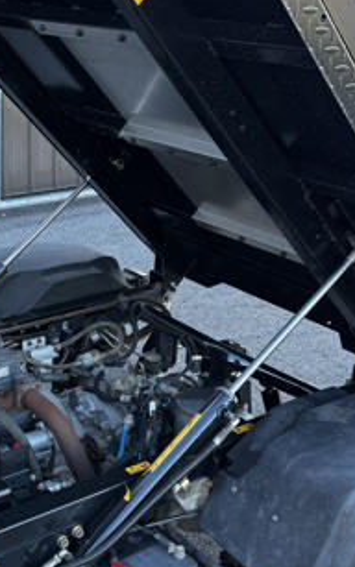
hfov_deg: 23.8
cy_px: 288
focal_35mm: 53
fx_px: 820
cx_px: 35
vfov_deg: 38.2
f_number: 1.78
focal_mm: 6.76
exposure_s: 1/121
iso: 80
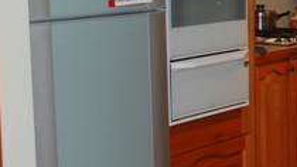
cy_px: 44
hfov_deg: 17.5
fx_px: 905
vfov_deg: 10.5
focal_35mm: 115
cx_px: 385
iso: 200
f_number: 4
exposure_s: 1/60
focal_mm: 24
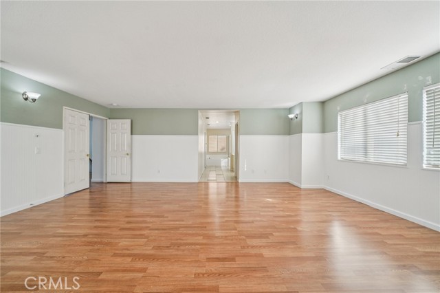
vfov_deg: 85.4
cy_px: 146
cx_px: 220
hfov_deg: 108.4
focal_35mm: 13
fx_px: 159
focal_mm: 13
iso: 160
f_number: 8
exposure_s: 1/30
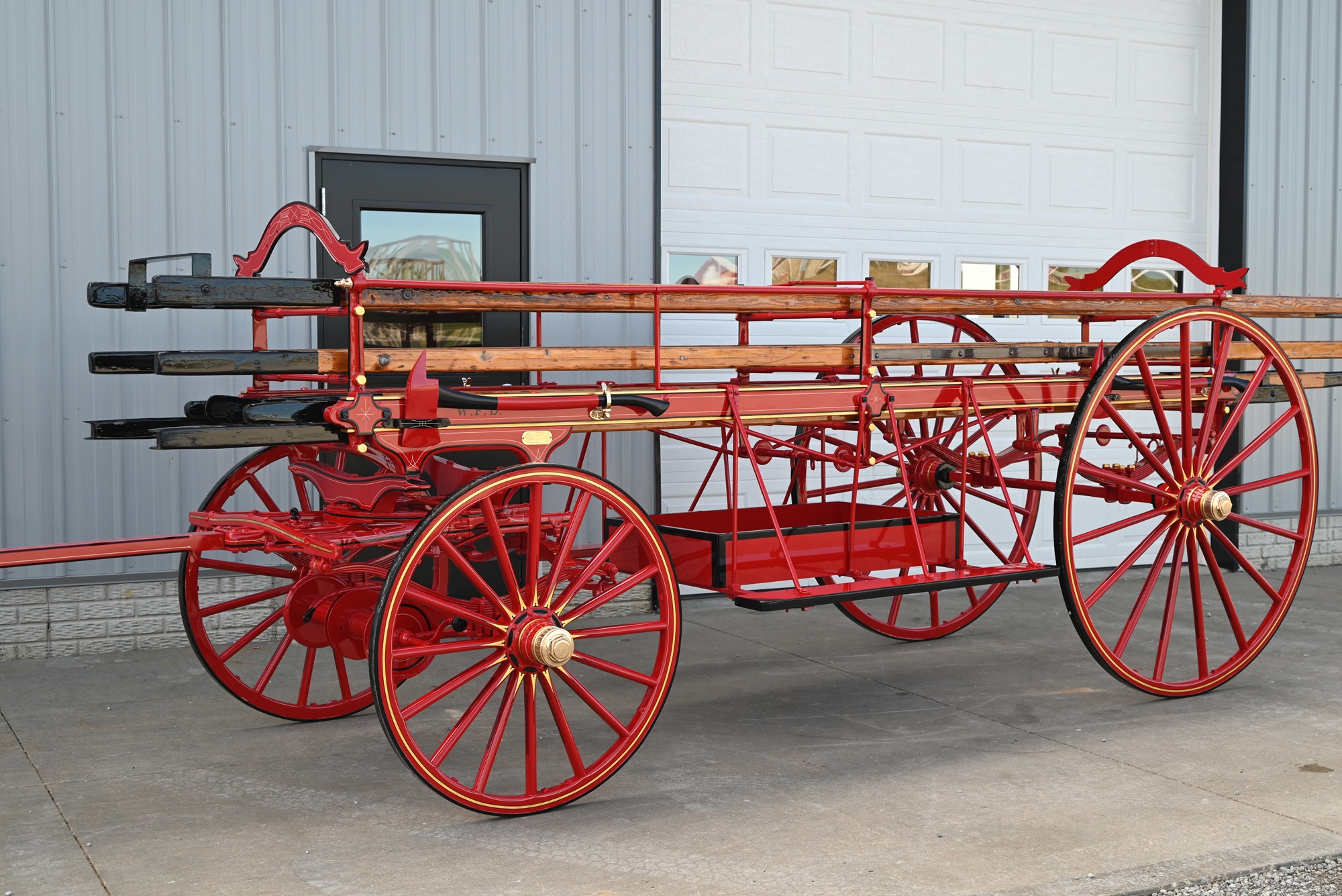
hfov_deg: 42.7
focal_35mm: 46
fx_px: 1715
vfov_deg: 29.3
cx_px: 671
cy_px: 448
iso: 220
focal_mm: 46
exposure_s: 1/250
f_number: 6
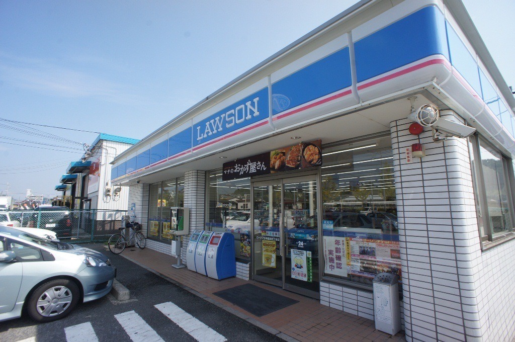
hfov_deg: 73.8
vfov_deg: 53.0
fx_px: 343
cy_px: 171
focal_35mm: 24
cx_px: 258
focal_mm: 16
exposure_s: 1/160
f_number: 11
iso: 200
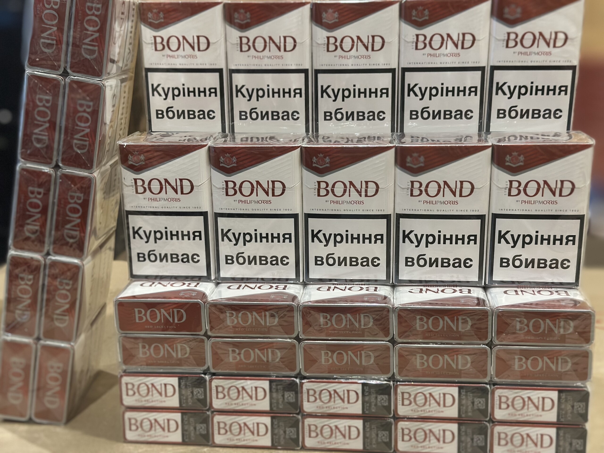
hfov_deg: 39.7
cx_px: 302
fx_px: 838
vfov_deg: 30.3
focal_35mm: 48
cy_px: 226
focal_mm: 6.86
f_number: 1.78
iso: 400
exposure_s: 1/60
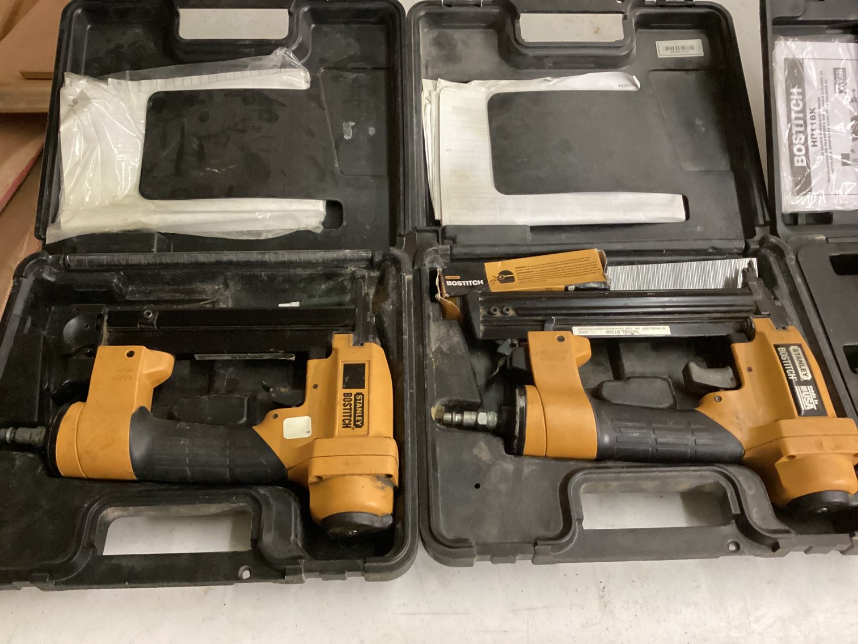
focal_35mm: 31
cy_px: 322
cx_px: 429
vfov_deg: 45.4
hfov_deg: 58.3
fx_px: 768
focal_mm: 3.3
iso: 640
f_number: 2.4
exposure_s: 1/30
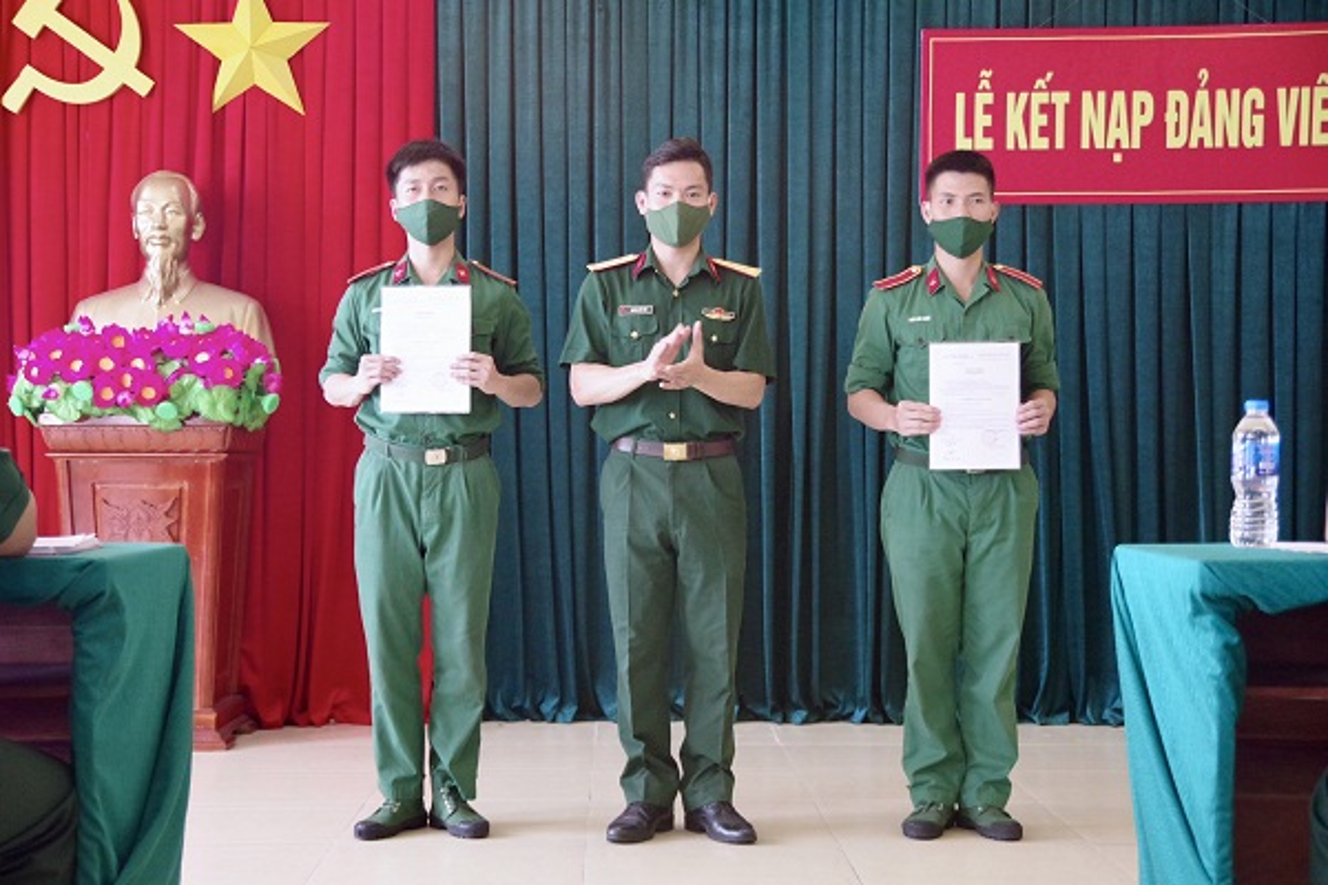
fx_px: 2213
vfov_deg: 22.6
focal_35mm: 60
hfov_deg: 33.4
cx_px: 664
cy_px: 442
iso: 3200
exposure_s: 1/125
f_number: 4.5
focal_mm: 40
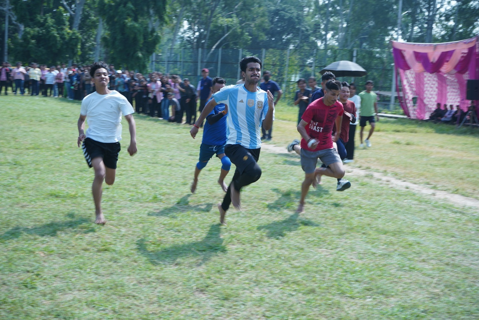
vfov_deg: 25.5
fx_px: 705
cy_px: 160
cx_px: 240
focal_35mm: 53
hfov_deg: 37.5
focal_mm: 53
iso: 125
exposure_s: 1/125
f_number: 9
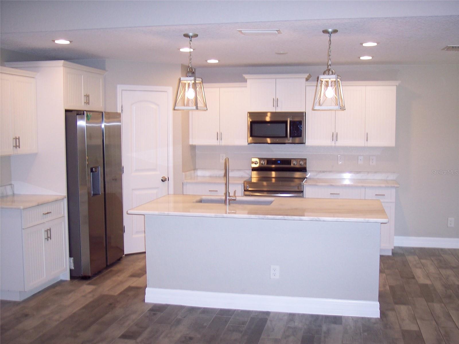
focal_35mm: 39
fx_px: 517
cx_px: 230
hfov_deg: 47.9
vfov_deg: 36.8
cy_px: 172
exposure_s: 1/60
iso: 140
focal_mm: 8
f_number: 2.8
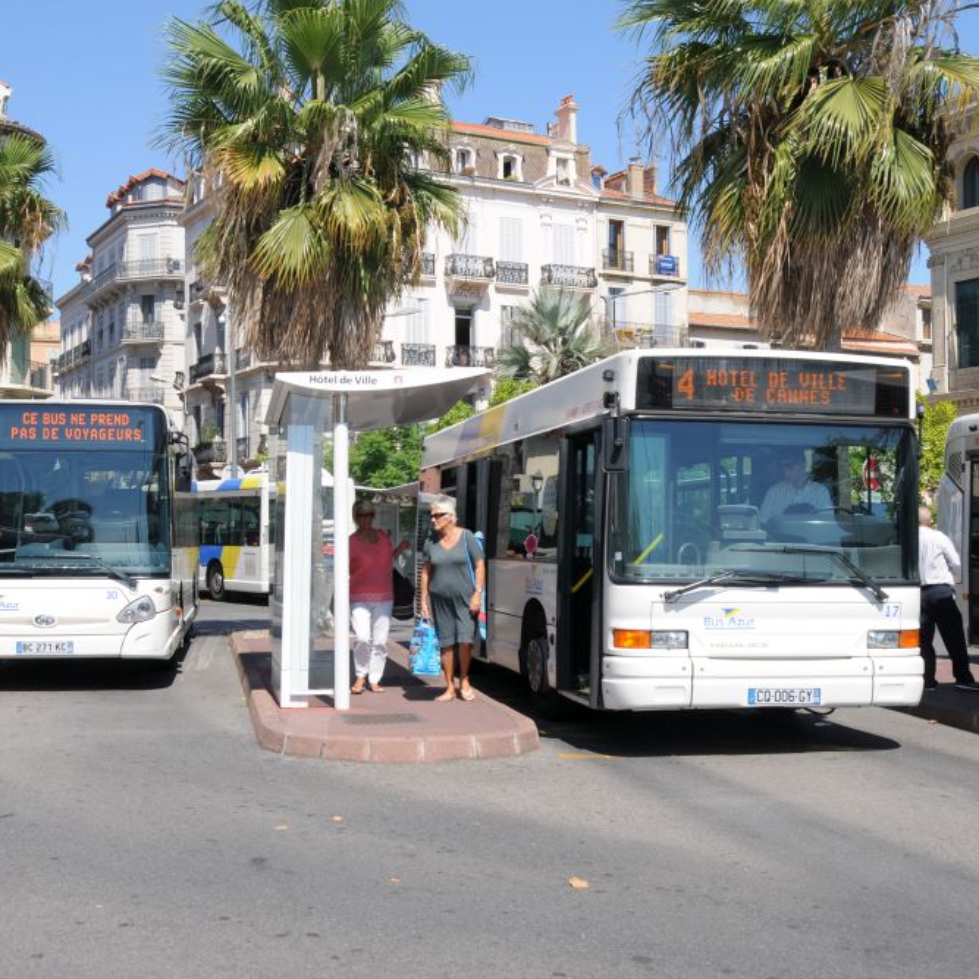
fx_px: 1376
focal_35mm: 43
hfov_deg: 39.1
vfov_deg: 39.2
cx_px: 446
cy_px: 490
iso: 200
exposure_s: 1/400
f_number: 10
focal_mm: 22
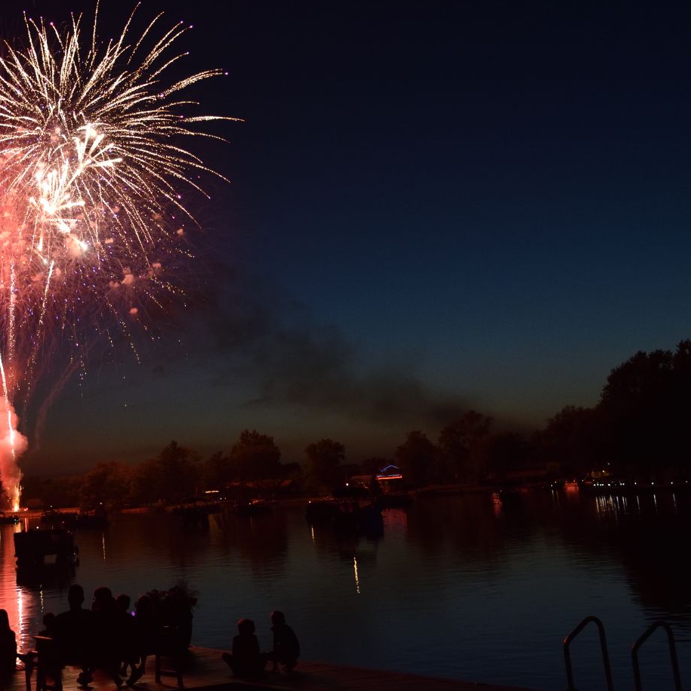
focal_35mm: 59
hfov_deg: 27.6
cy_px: 234
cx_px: 23
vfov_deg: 28.9
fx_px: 1332
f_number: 4
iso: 1800
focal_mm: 31
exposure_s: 1/30
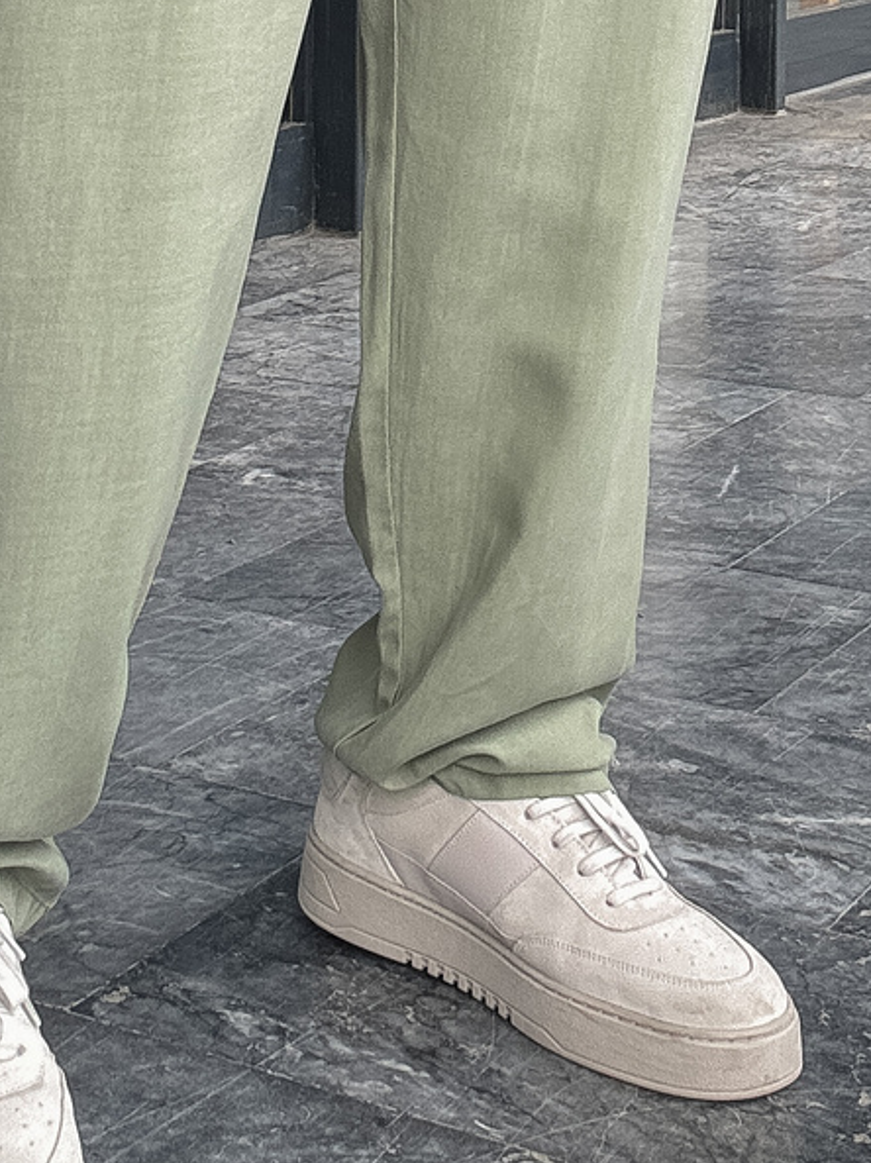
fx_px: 2720
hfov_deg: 18.1
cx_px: 271
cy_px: -116
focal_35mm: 81
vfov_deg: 22.7
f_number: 1.9
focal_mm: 2.69
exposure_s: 1/120
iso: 25
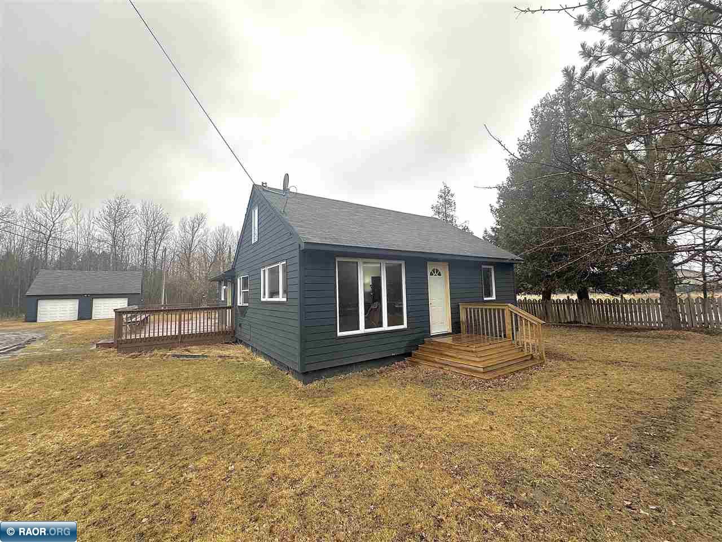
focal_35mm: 14
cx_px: 361
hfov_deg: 102.1
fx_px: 292
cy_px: 271
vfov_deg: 85.7
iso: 40
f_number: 2.2
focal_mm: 2.22
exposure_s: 1/138
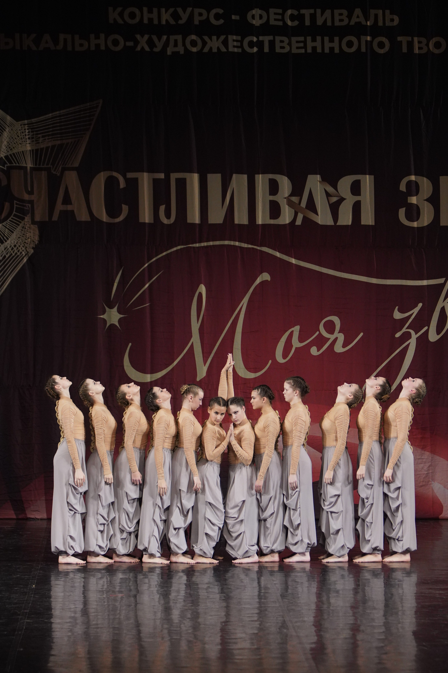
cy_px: 336
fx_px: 2520
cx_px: 224
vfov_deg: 15.2
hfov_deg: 10.2
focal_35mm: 135
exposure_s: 1/500
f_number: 2.8
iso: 2000
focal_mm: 90
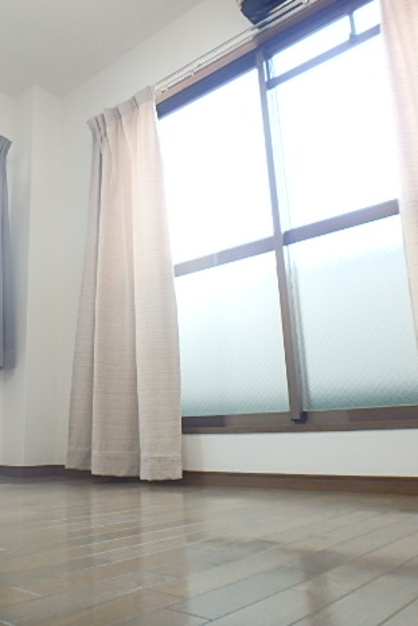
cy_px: 313
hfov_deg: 42.5
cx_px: 113
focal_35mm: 30
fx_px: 522
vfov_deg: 61.9
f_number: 3.5
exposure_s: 1/40
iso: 200
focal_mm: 3.7
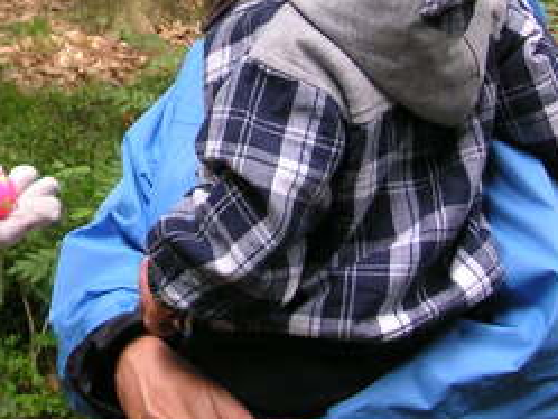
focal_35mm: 119
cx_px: -56
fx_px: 1919
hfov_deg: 16.1
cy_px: -29
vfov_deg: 12.3
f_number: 2.8
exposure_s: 1/90
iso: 50
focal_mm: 6.1
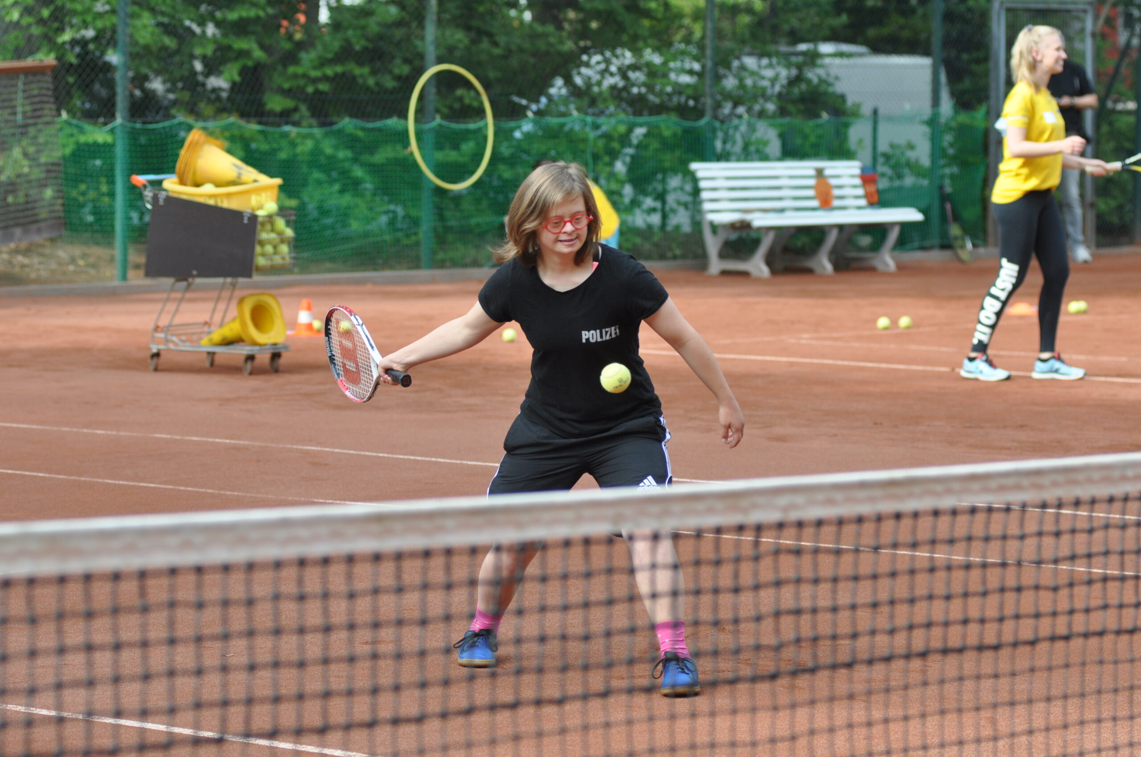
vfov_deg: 9.9
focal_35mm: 138
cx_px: 570
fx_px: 4368
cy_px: 378
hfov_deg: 14.9
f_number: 4
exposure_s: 1/1000
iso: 500
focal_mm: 92
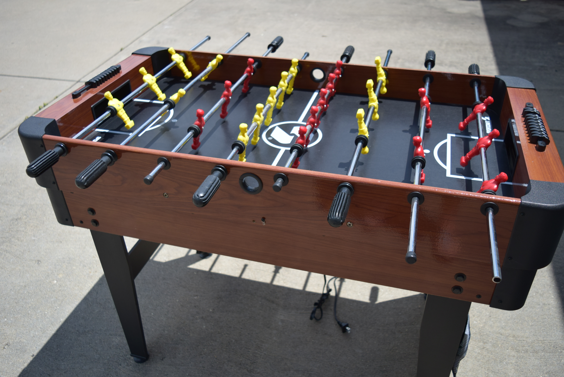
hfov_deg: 59.5
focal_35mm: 32
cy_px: 188
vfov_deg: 41.8
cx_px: 282
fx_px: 494
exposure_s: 1/2500
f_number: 3.8
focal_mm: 21
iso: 200
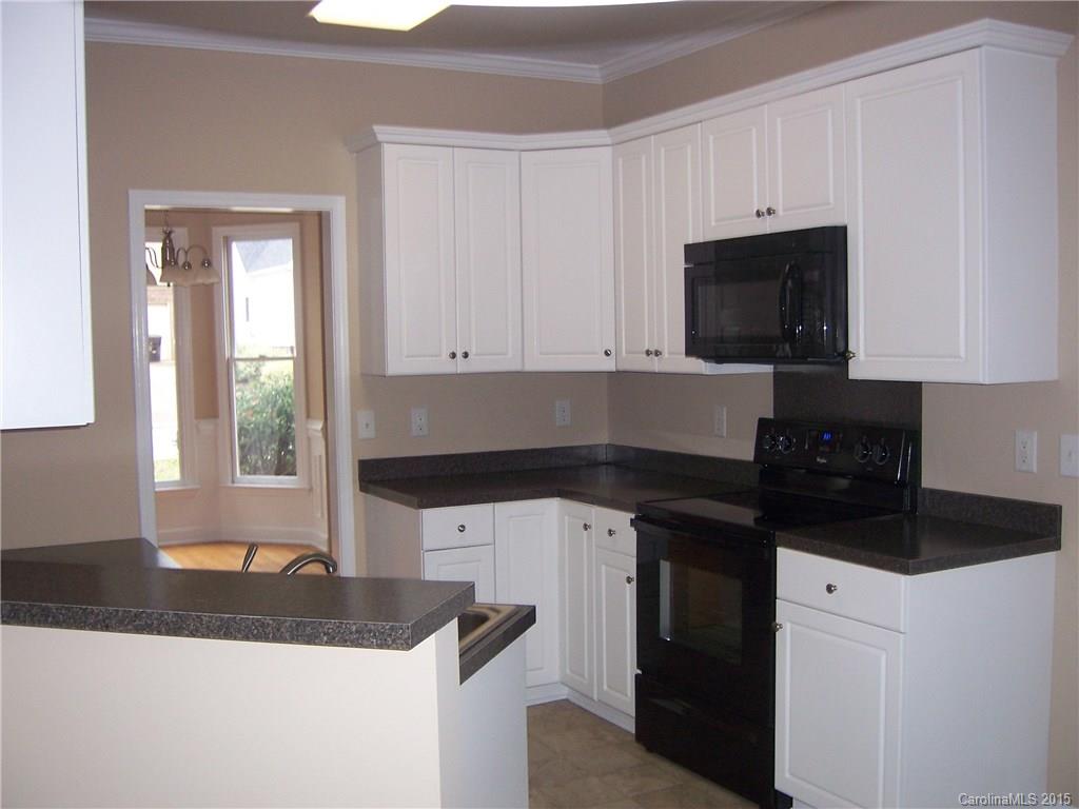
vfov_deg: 39.7
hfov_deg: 51.4
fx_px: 1122
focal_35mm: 36
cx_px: 540
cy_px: 404
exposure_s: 1/60
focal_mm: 6.2
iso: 125
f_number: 2.8
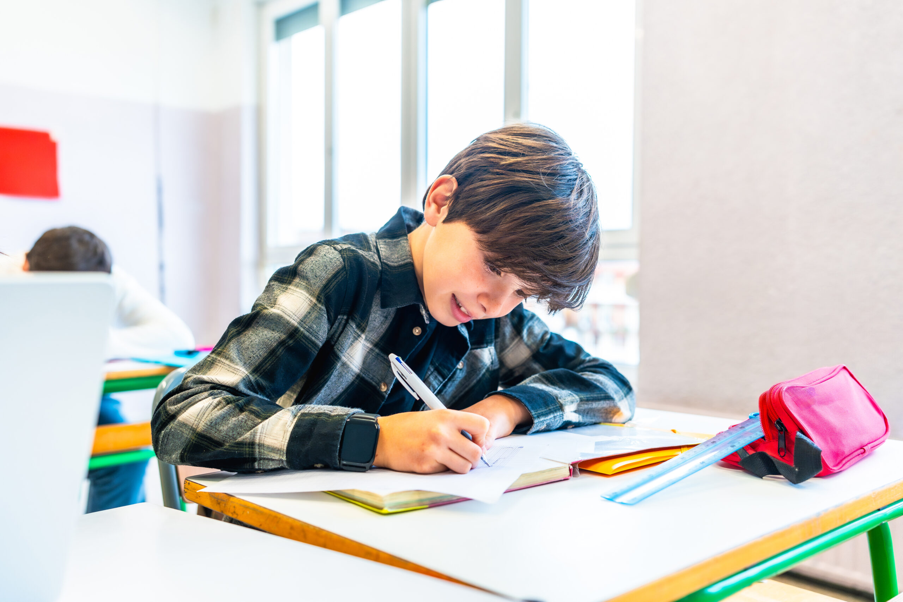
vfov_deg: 37.9
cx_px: 452
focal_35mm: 35
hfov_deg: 54.4
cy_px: 301
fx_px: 878
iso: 1000
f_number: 2.8
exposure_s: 1/250
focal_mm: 35
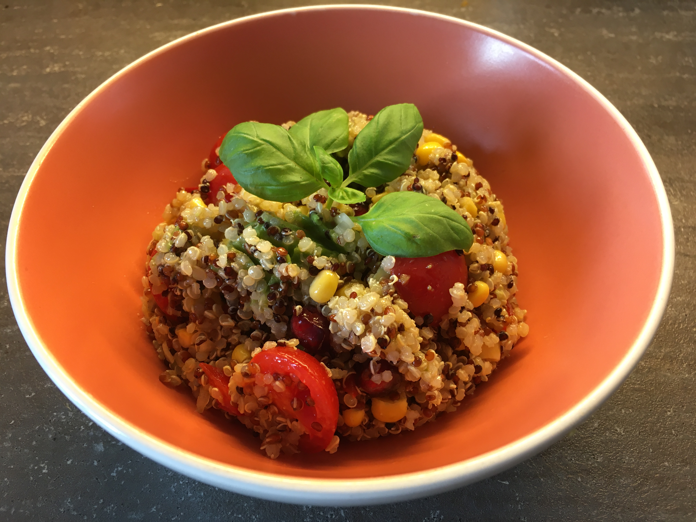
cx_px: 348
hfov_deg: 61.7
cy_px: 261
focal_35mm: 29
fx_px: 583
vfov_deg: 48.2
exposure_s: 1/33
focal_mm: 4.15
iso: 64
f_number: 2.2
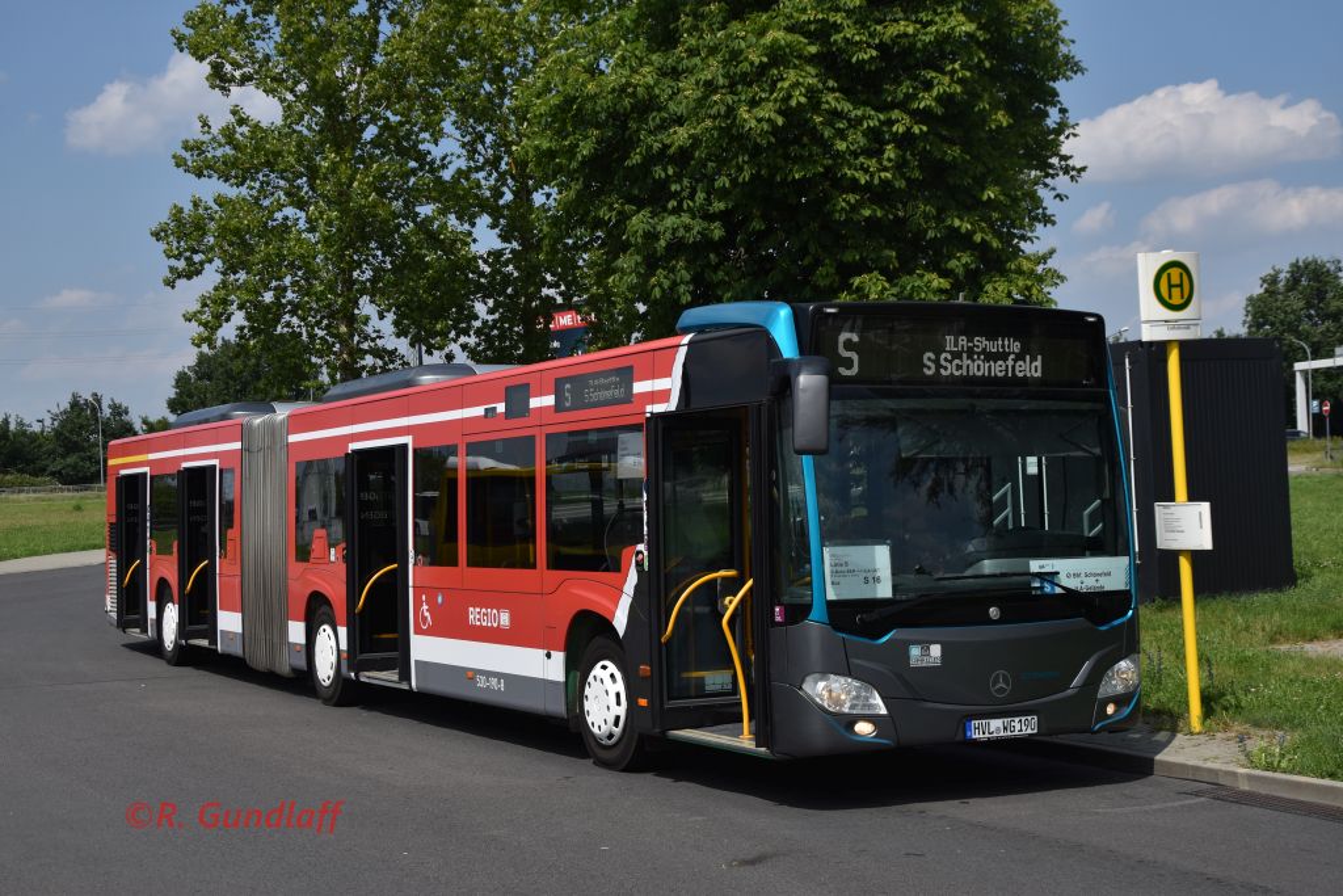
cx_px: 672
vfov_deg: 25.8
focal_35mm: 52
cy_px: 448
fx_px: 1959
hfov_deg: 37.8
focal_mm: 35
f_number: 7.1
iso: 100
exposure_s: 1/800
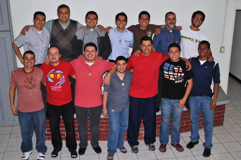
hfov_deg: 40.3
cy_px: 78
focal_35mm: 49
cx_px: 120
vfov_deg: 27.5
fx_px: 328
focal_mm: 32
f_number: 4.8
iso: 200
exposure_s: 1/60
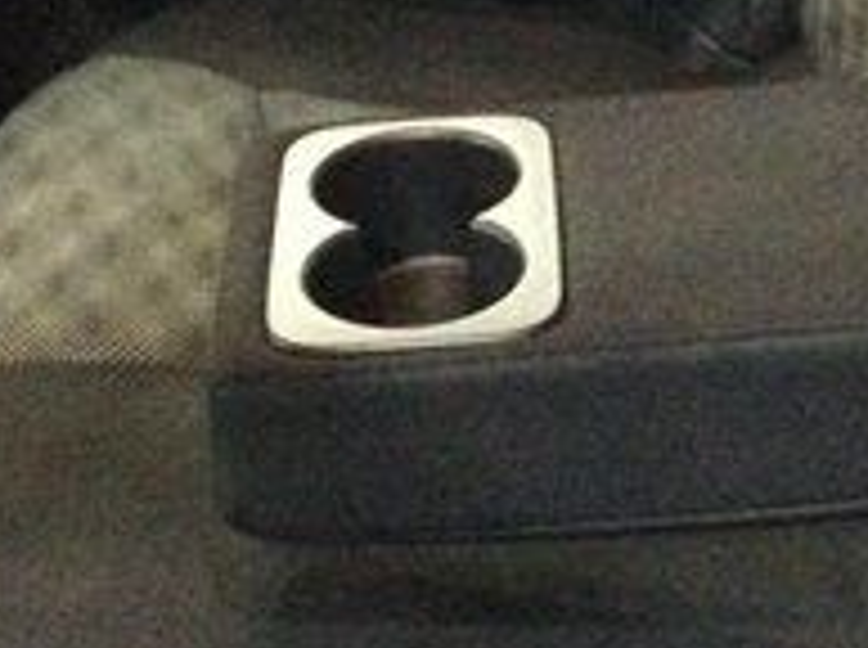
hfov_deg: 18.6
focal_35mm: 106
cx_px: 481
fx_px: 2653
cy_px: 243
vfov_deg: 13.9
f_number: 2.4
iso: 800
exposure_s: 1/15
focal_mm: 3.3
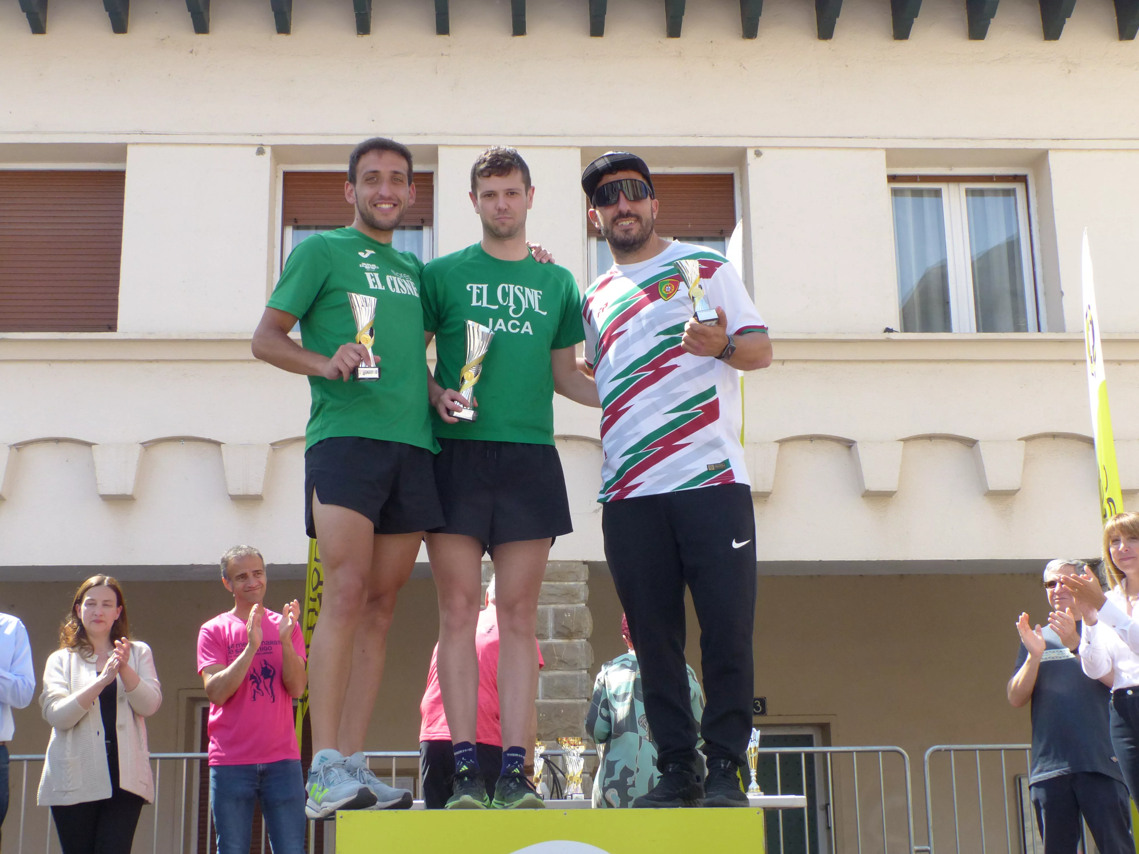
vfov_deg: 28.0
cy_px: 427
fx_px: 1711
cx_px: 570
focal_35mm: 52
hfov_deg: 36.8
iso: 200
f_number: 4
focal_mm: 9.4
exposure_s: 1/640
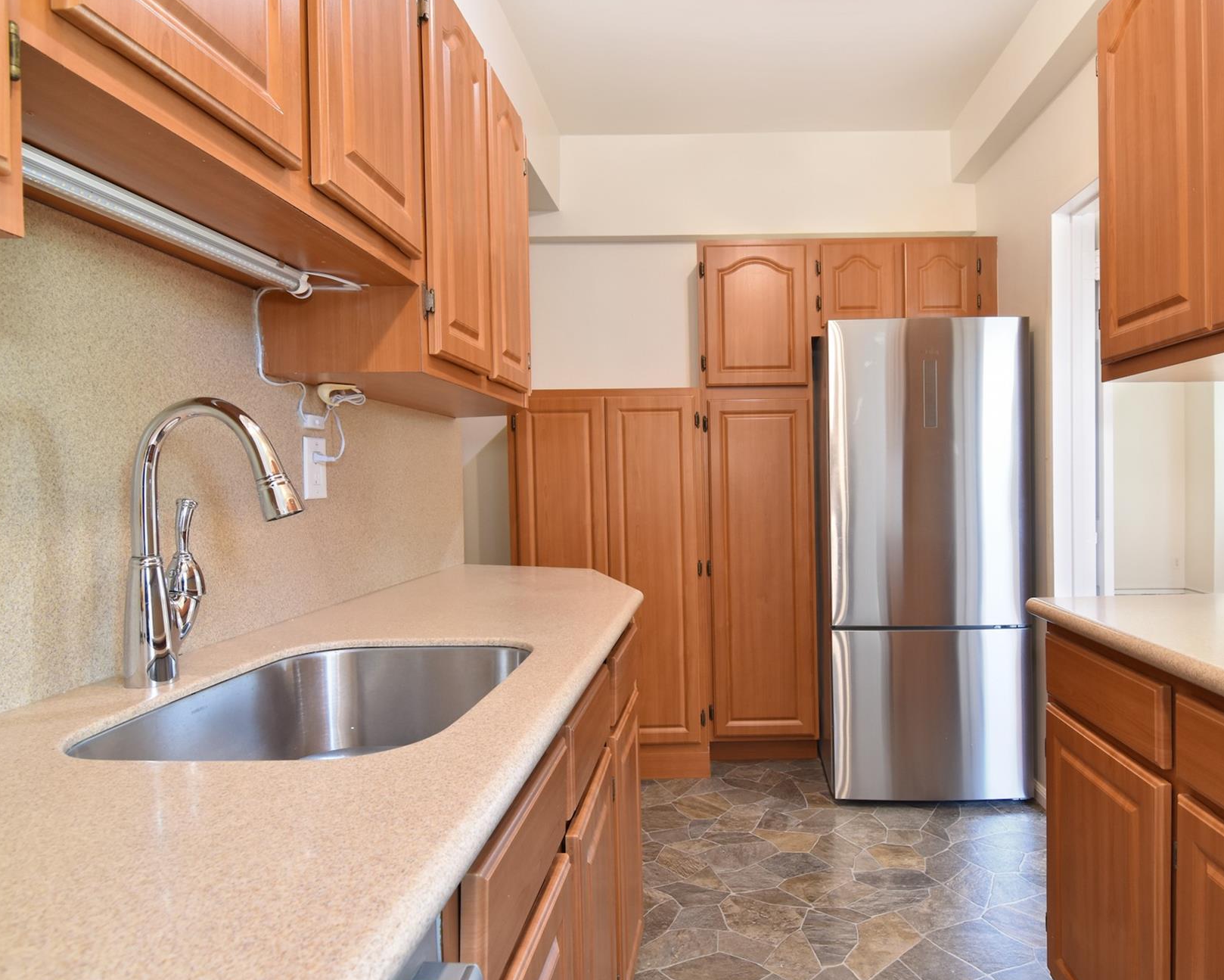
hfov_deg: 80.8
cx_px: 719
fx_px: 710
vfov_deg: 69.2
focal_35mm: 20
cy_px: 498
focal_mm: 11
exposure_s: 1/40
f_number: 8
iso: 640
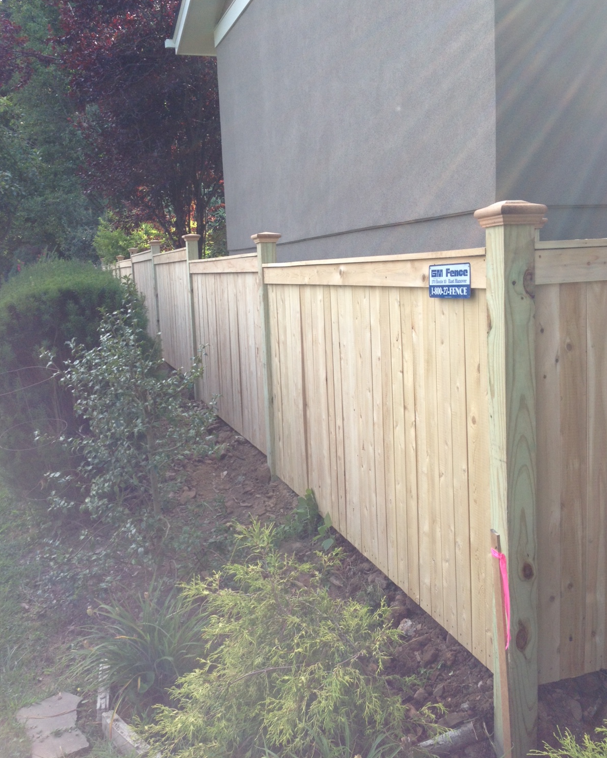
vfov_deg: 49.1
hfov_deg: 40.1
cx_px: 306
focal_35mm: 37
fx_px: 831
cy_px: 364
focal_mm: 4.28
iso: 50
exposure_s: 1/274
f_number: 2.4
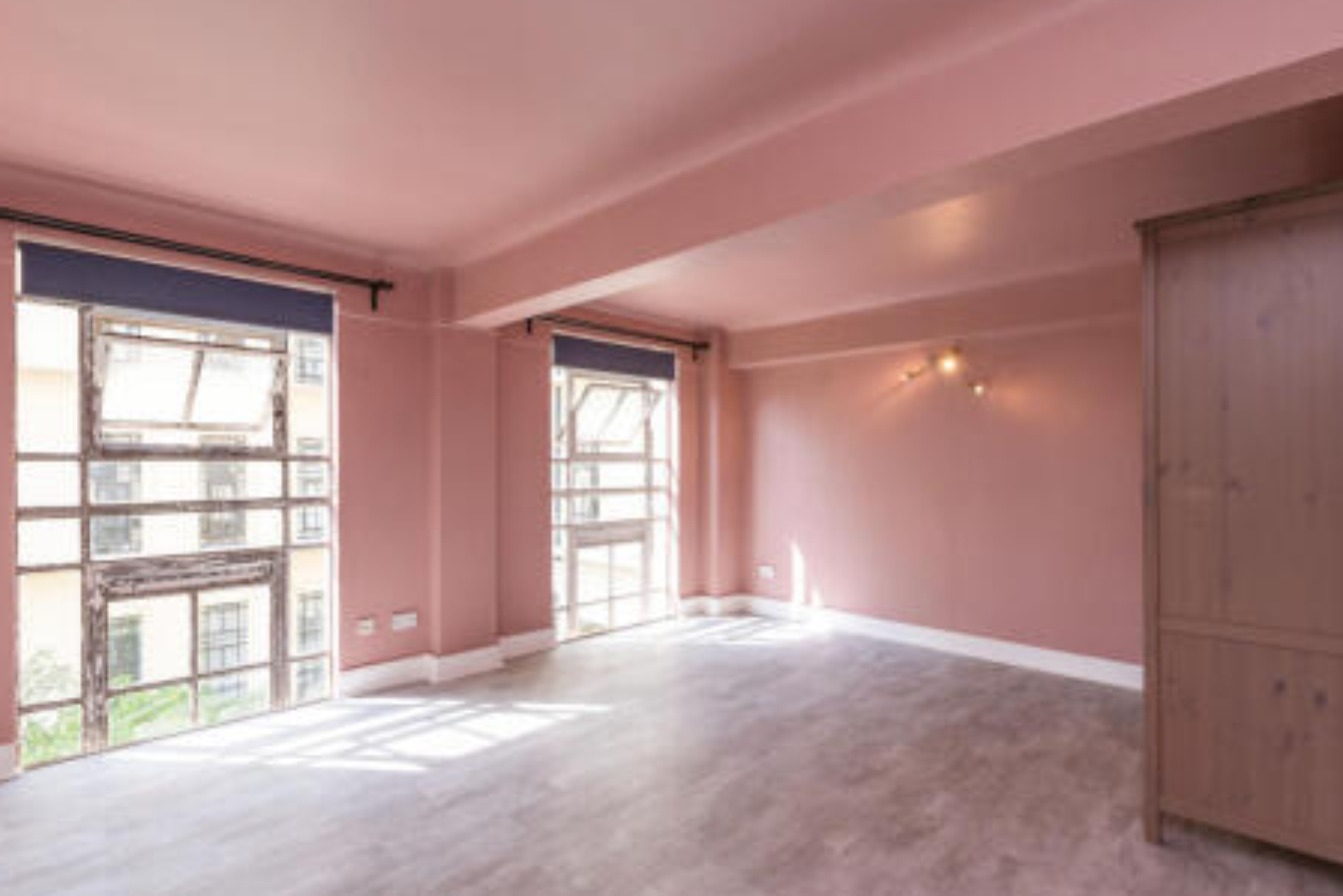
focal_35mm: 17
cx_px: 674
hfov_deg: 93.3
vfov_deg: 70.5
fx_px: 634
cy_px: 430
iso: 320
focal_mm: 16
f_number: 8
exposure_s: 1/100
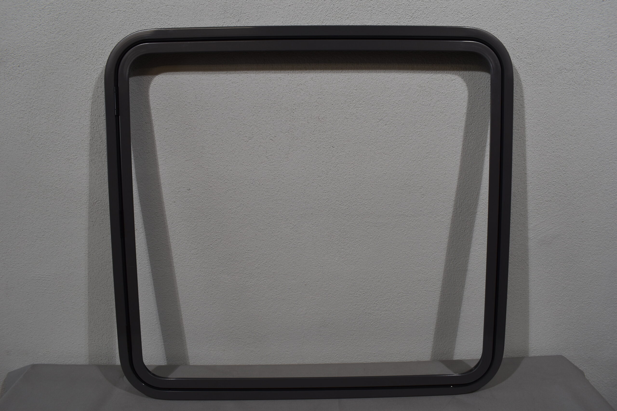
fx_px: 463
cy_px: 206
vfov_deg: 47.9
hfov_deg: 67.4
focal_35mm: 27
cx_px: 308
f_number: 8
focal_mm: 18
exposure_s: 1/60
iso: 250
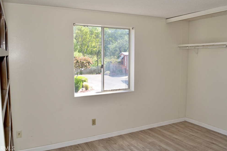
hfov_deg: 65.4
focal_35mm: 28
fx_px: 177
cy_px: 74
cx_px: 109
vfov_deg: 46.4
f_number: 6.3
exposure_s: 1/100
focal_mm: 18
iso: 200
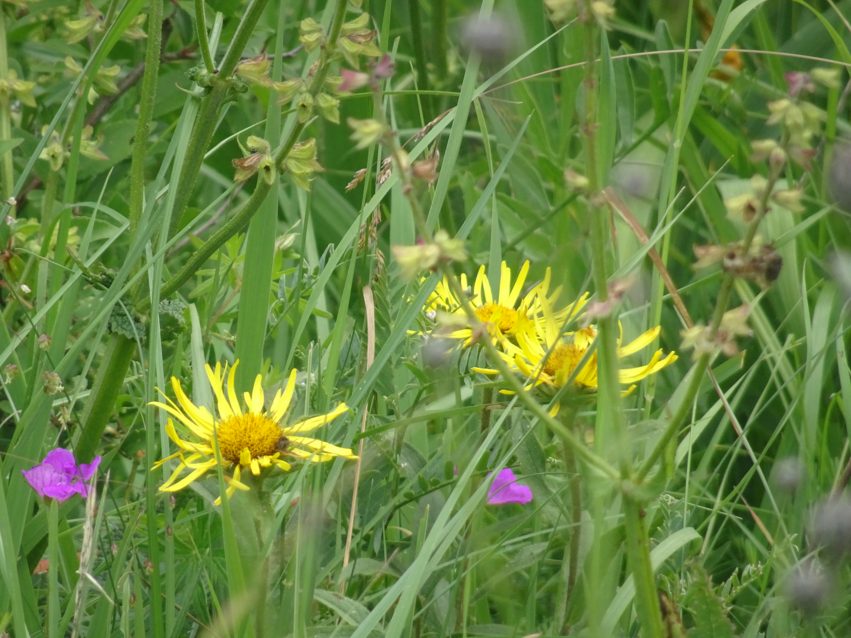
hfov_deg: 2.8
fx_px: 17700
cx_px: 426
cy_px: 319
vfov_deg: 2.1
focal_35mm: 720
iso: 250
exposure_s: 1/250
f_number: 6.4
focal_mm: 123
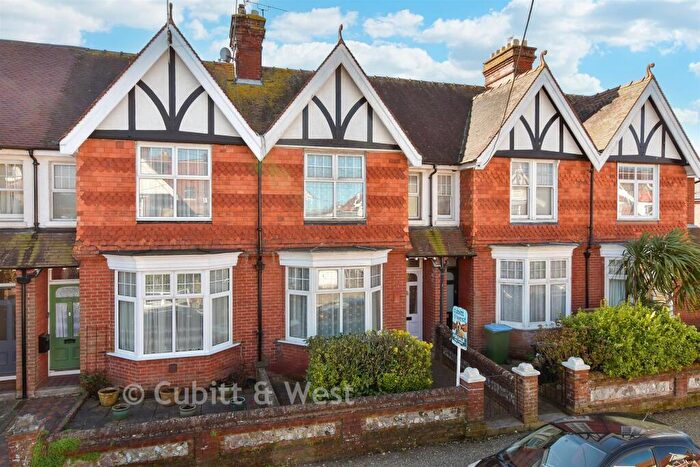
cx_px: 350
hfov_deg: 78.6
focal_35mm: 22
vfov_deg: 57.2
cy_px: 234
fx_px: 428
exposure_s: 1/125
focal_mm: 15
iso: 200
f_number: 8
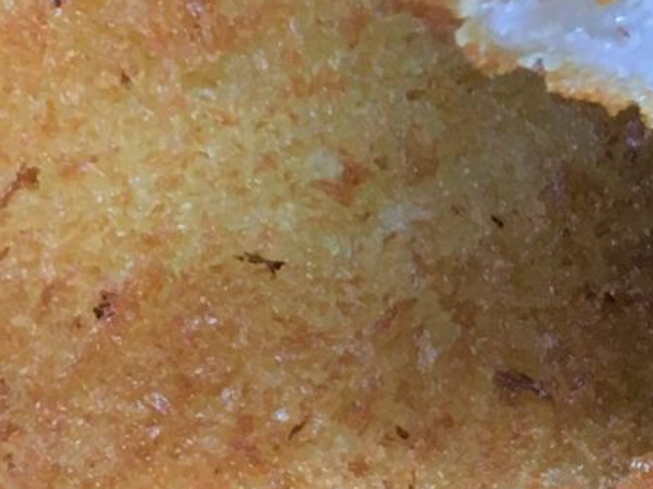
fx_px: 3131
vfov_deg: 8.9
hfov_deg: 11.2
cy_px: 178
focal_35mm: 166
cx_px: 1123
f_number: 2.2
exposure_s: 1/33
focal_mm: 4.15
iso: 100
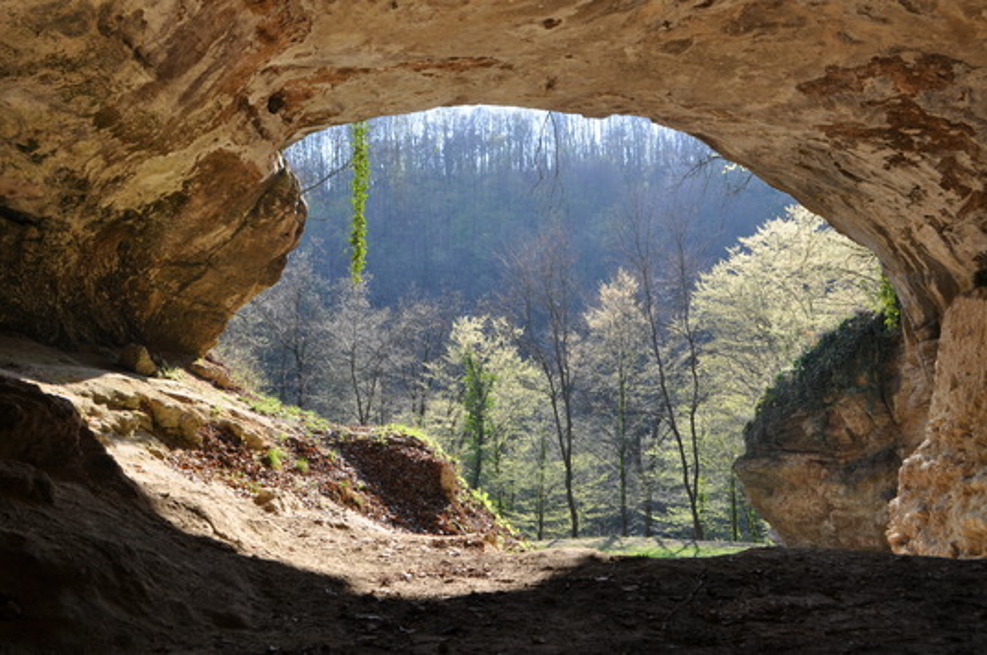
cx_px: 494
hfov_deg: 57.3
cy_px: 328
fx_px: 904
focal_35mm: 33
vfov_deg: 39.9
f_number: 9
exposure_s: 1/80
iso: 200
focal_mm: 22
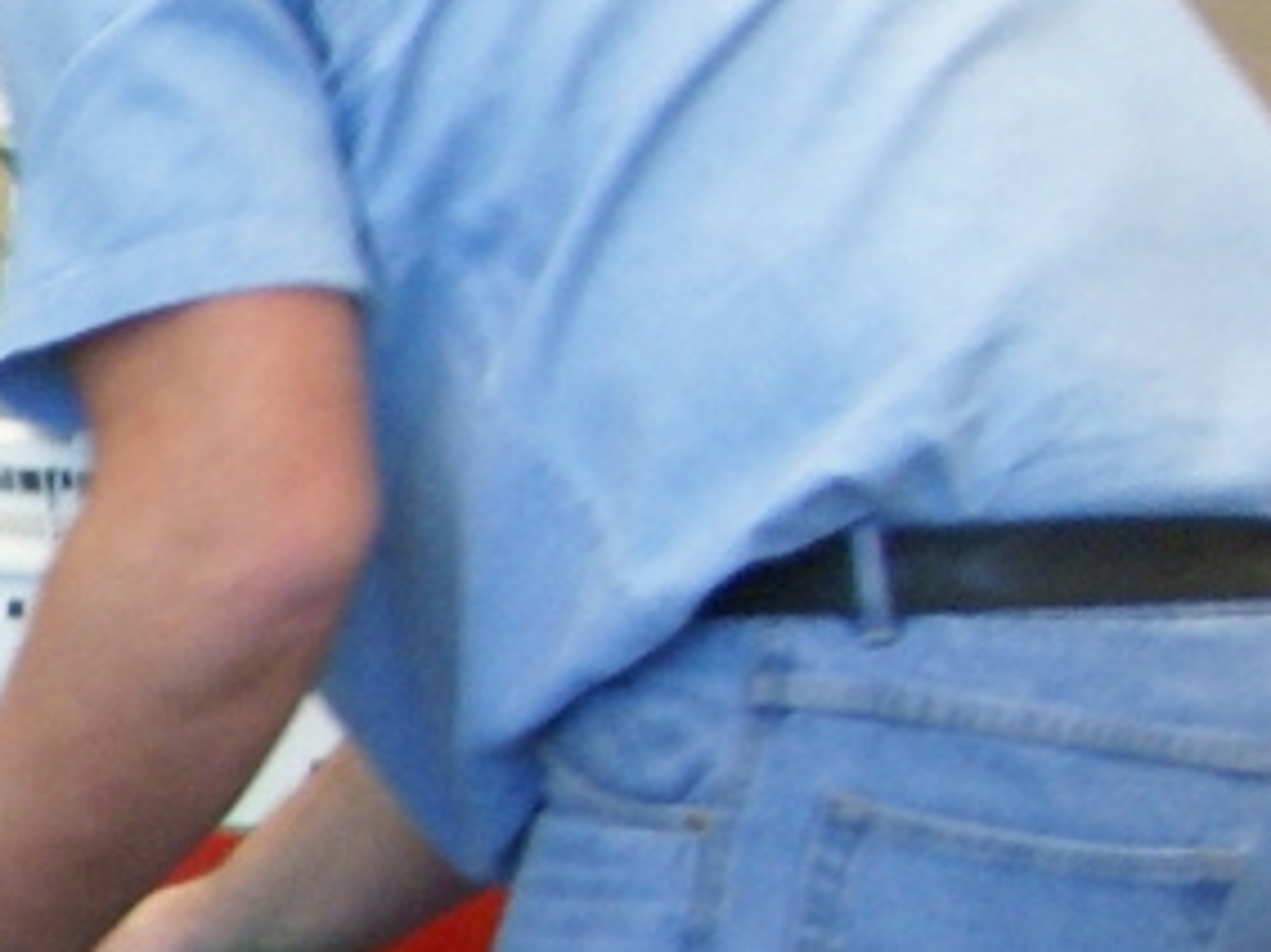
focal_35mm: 274
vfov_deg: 5.4
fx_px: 10056
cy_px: 759
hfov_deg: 6.7
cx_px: -2219
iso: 400
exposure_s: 1/20
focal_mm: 28
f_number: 4
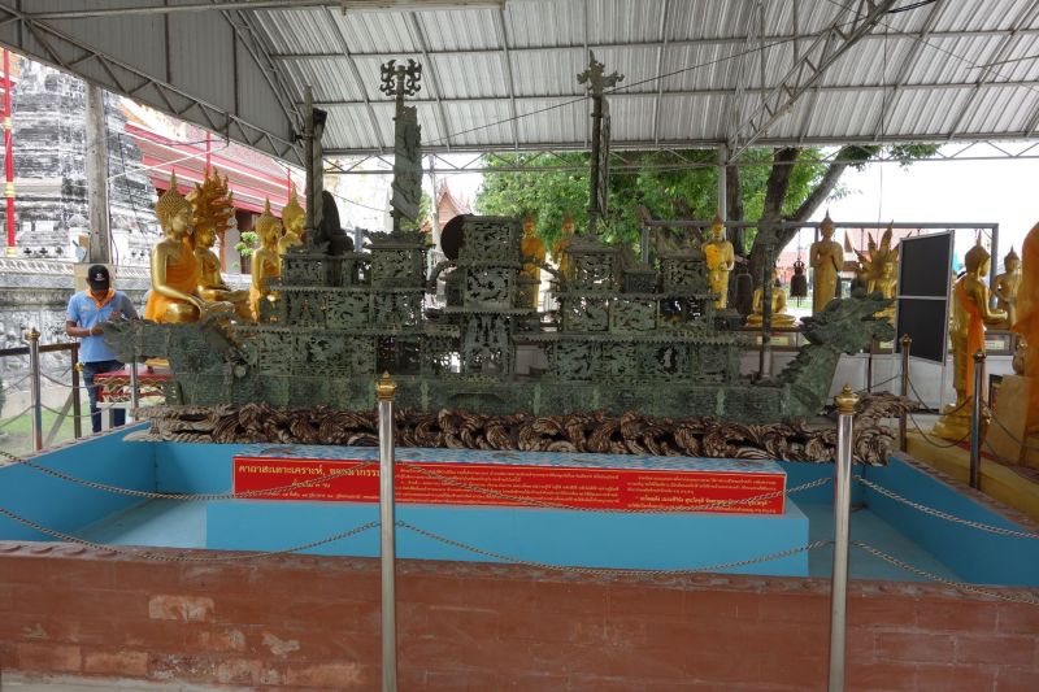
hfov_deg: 65.5
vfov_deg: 46.4
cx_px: 520
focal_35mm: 28
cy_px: 346
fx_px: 808
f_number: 5.6
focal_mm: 10.4
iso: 125
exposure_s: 1/100
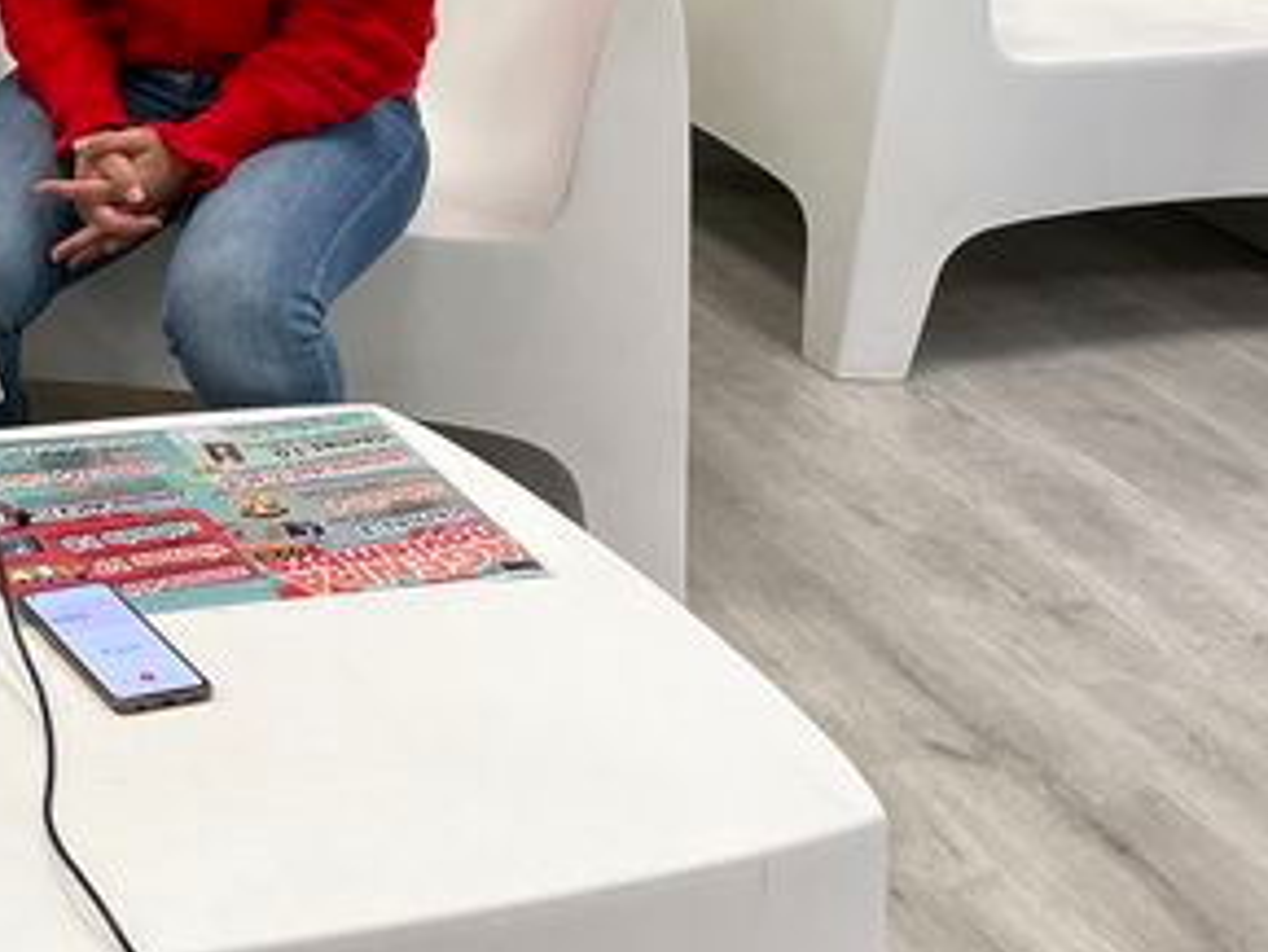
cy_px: 35
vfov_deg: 19.9
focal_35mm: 72
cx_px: -364
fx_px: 2638
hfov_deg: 23.9
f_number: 1.6
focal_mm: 4.2
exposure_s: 1/100
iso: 100
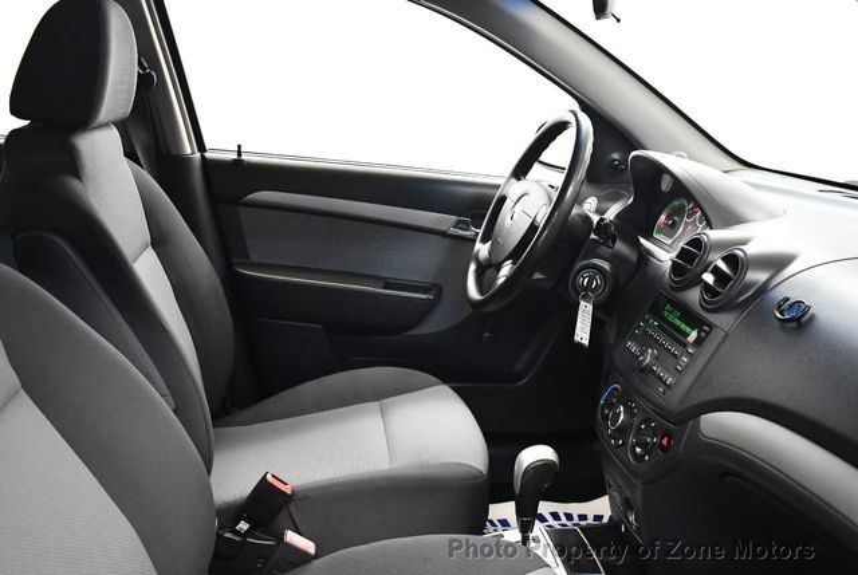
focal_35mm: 36
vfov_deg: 37.0
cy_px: 288
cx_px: 429
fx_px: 859
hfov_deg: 53.1
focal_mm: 18
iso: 3200
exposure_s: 1/125
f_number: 3.5
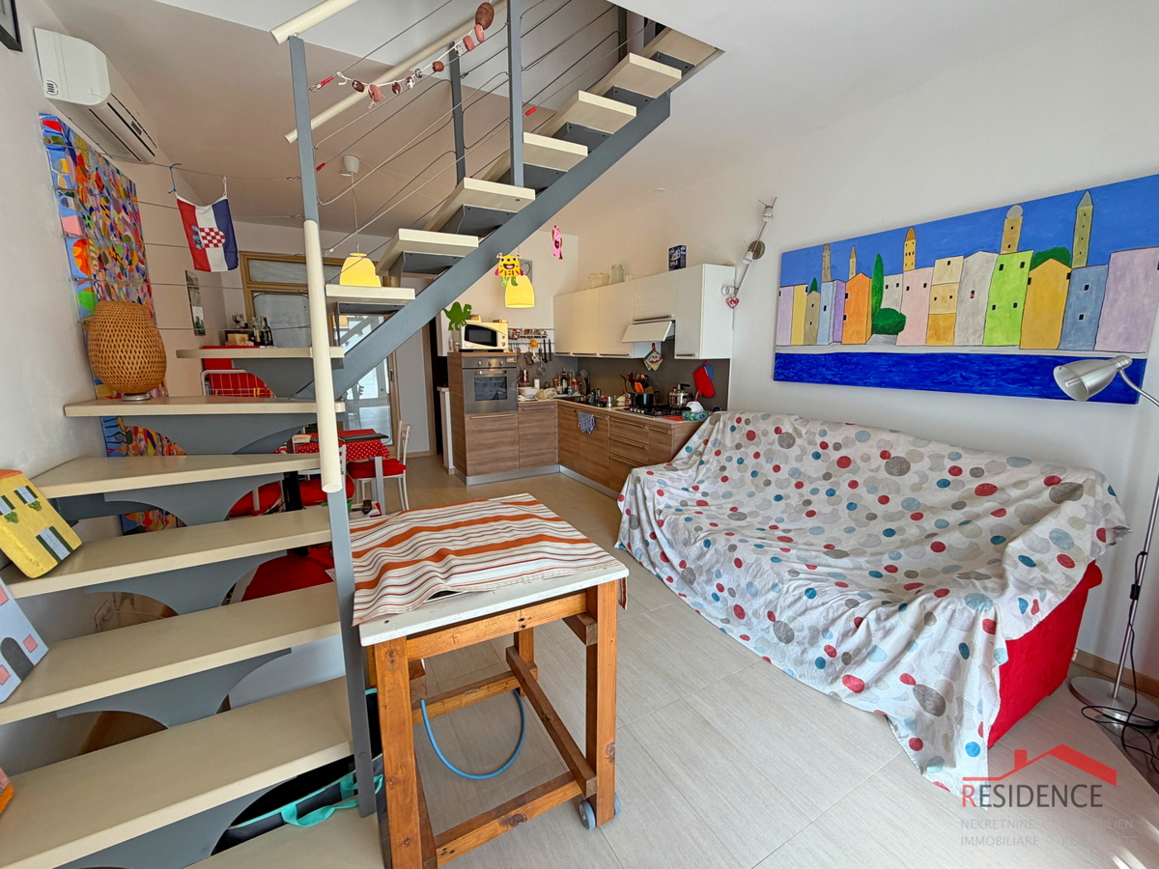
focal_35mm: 14
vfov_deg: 85.7
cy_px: 434
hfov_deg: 102.1
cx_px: 580
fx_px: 469
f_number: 2.2
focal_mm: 2.22
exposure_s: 1/100
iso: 100
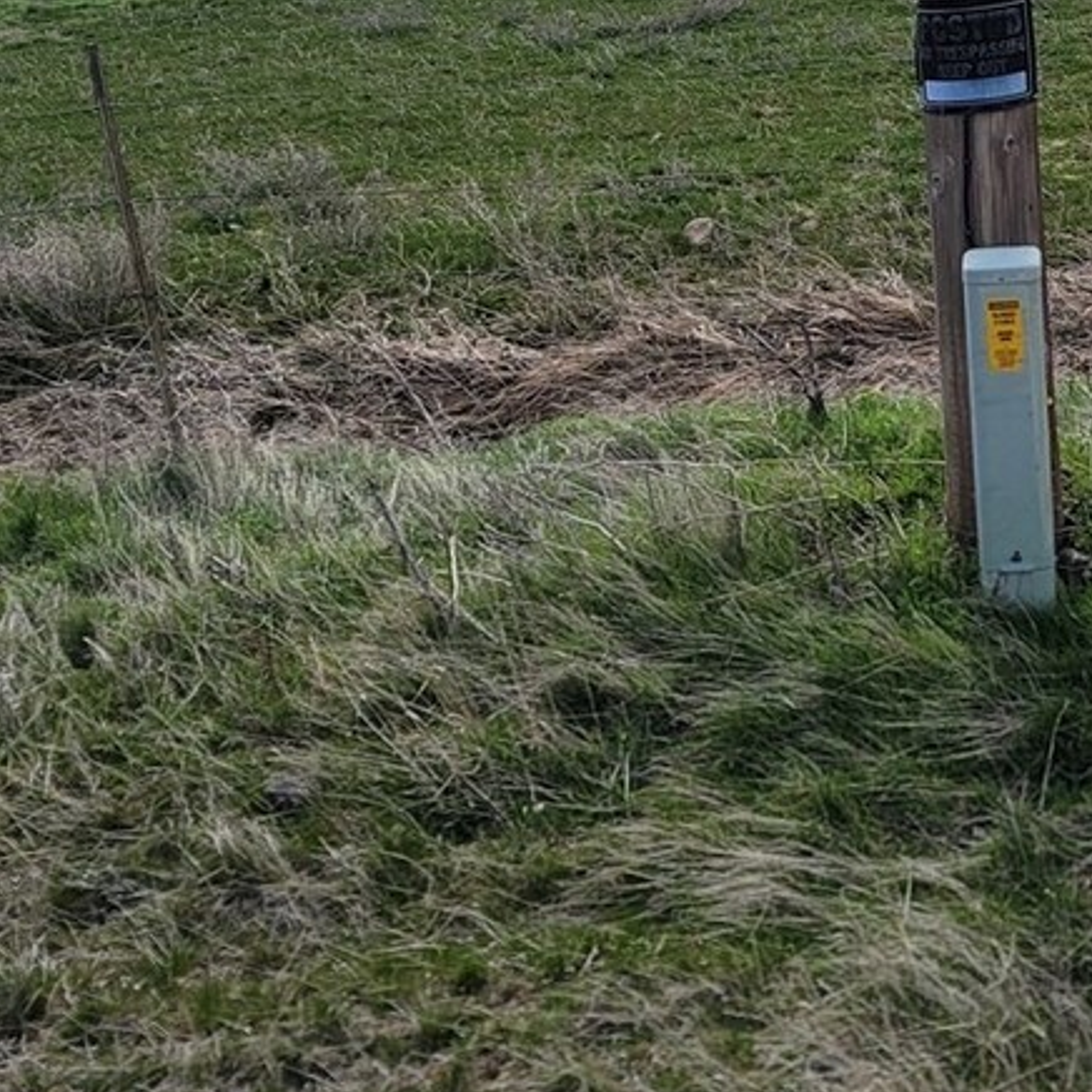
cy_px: -3
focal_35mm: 73
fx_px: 2605
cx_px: 1052
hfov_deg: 22.9
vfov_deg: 22.7
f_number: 1.8
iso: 20
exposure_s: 1/1457
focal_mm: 7
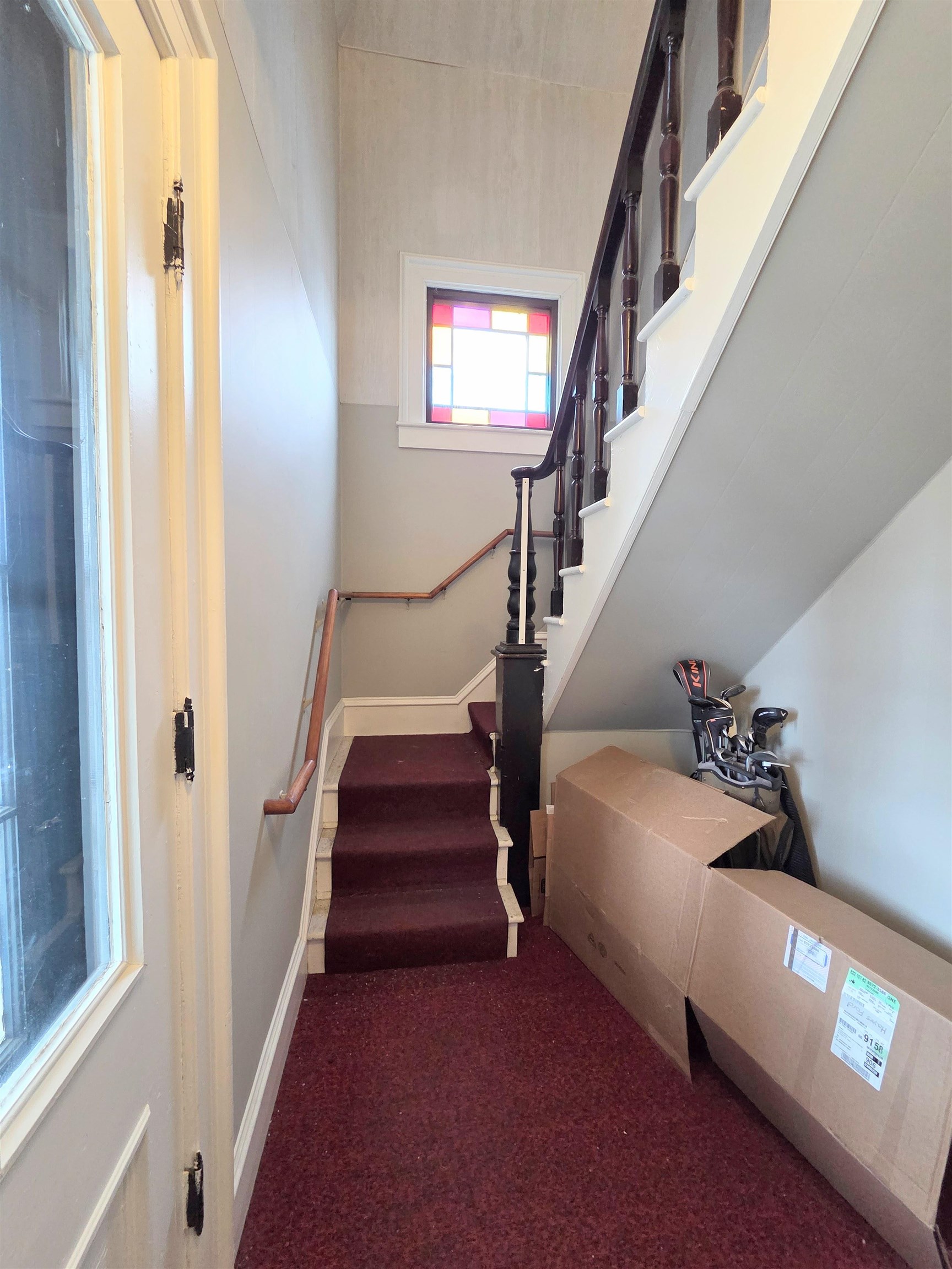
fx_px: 477
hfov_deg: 89.9
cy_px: 634
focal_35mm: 13
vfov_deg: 106.2
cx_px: 476
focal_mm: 2.2
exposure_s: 1/60
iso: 500
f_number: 2.2
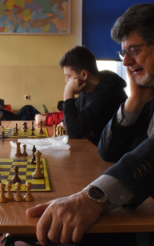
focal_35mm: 43
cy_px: 124
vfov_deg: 46.2
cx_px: 46
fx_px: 289
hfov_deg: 29.6
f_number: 16
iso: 500
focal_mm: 18
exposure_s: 1/4
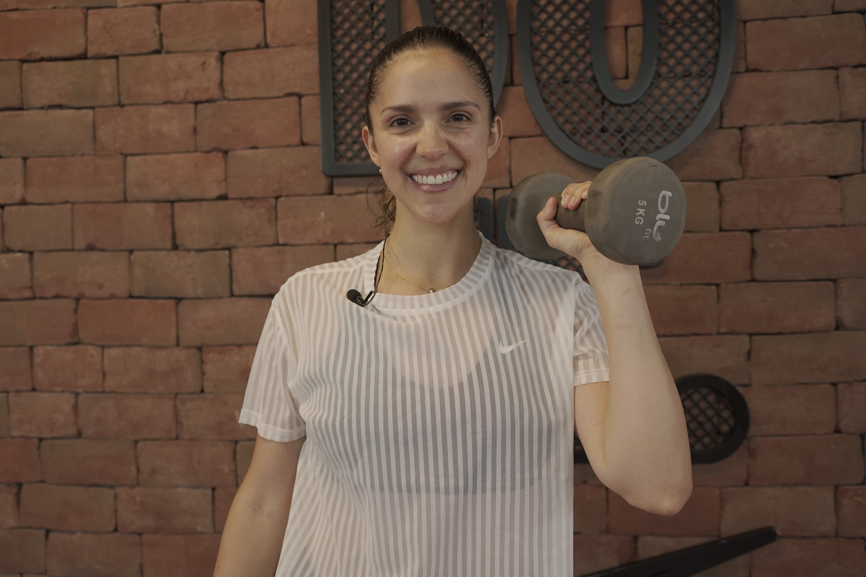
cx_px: 433
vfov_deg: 46.4
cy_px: 288
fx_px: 674
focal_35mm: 28
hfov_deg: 65.5
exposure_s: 1/320
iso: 1600
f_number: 3.2
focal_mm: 28
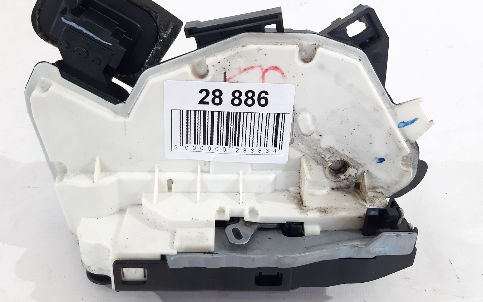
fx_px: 474
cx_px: 228
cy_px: 128
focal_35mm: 36
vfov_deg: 35.3
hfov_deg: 54.0
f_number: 1.7
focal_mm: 3.93
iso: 160
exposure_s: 1/50
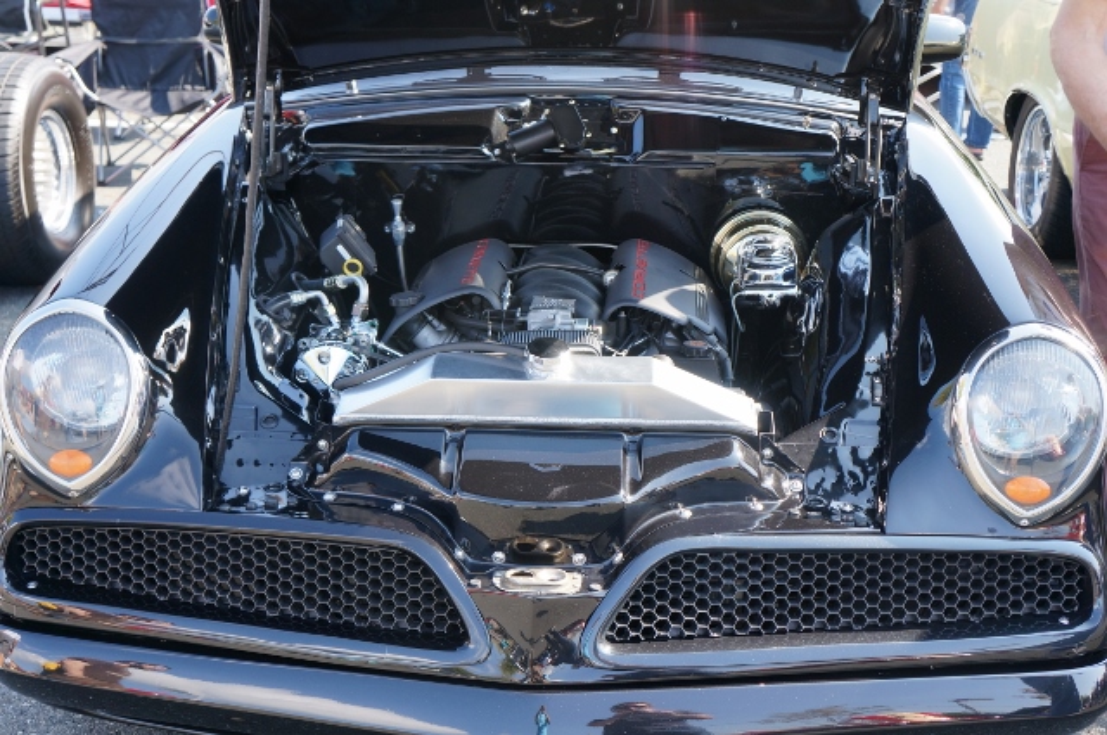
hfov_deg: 42.4
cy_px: 368
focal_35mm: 46
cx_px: 554
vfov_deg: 28.9
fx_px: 1428
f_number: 5.6
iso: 100
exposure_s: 1/80
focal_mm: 31
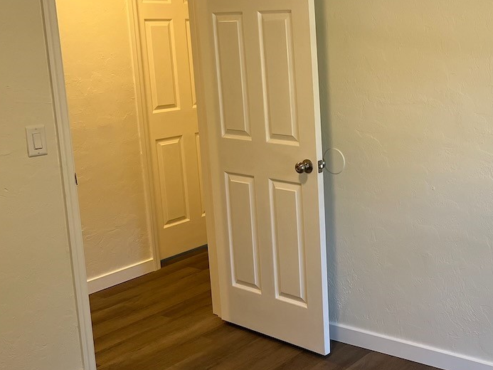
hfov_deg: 37.3
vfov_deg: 30.2
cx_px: 434
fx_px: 684
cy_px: 150
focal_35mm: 48
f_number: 1.5
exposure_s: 1/121
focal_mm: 5.7
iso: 100
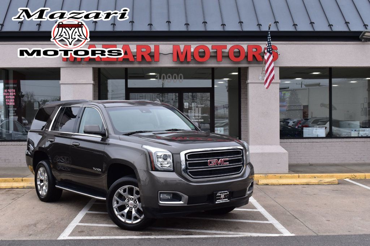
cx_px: 185
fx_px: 524
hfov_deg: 38.9
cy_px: 123
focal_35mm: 51
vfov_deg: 26.5
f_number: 10
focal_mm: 34
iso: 400
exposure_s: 1/200
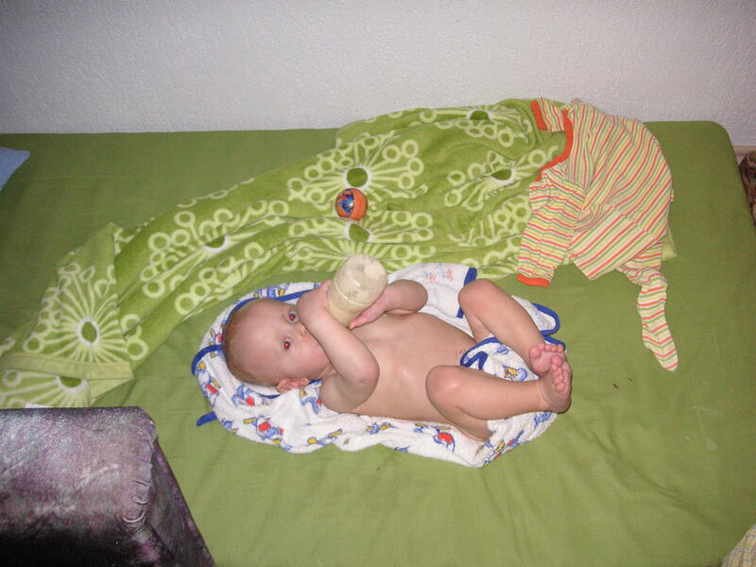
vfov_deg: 38.7
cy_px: 284
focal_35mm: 37
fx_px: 808
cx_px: 378
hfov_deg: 50.1
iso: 160
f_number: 2.8
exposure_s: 1/45
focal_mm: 6.1
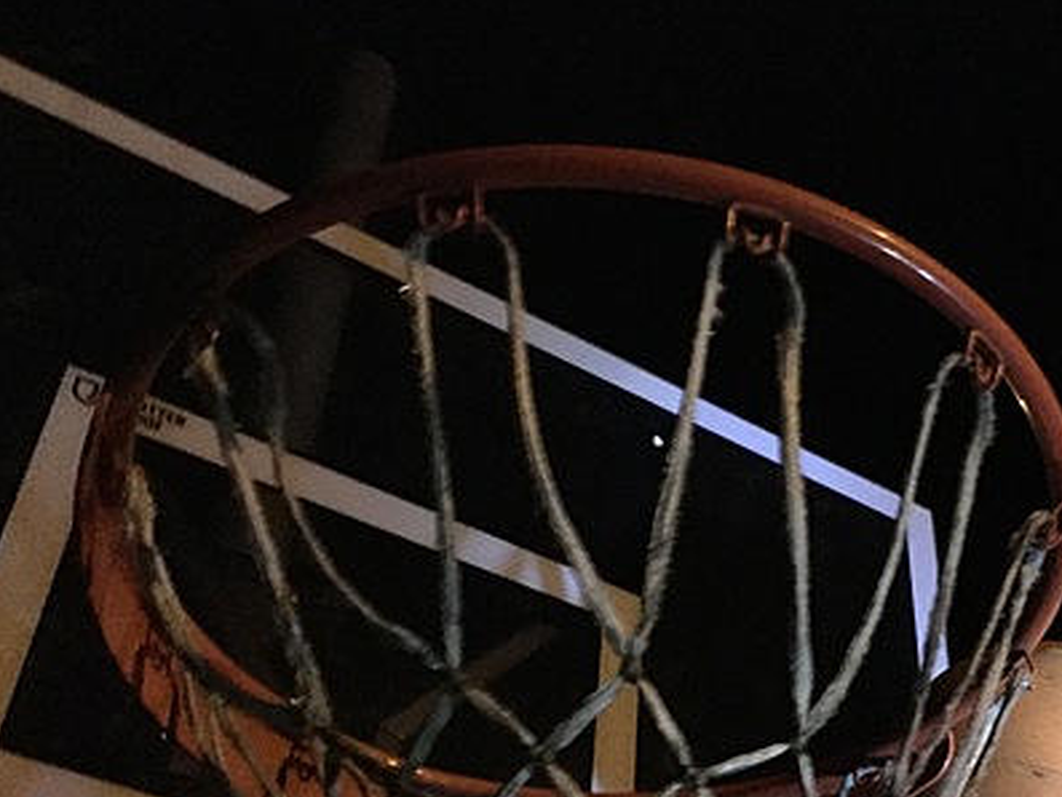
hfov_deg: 37.0
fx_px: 1534
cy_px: 629
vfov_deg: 28.5
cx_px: 829
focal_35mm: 50
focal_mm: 3.3
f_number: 2.4
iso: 800
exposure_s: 1/15
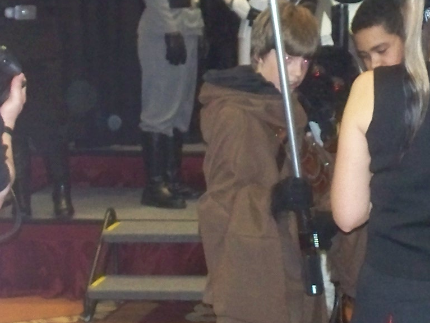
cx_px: 345
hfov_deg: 14.7
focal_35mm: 133
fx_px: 1653
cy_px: -10
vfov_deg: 11.0
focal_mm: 7.54
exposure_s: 1/30
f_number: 2.8
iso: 400
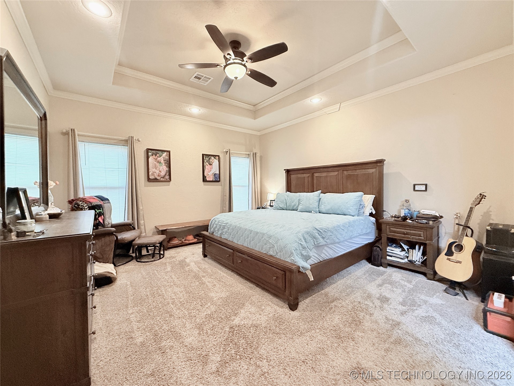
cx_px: 257
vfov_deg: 85.7
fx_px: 208
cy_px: 193
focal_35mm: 14
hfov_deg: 102.1
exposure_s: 1/60
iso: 400
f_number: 2.2
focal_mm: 2.22
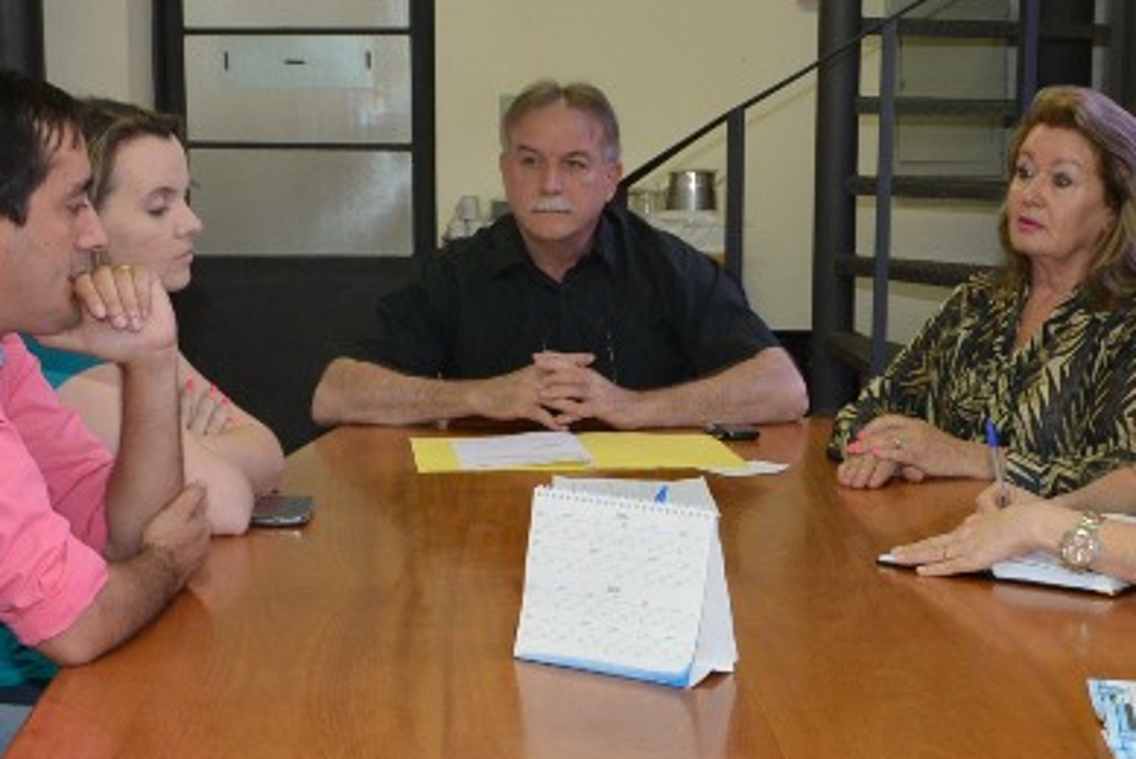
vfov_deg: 18.8
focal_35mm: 71
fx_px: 2242
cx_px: 672
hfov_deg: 28.4
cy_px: 704
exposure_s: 1/60
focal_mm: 18
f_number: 7.1
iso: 1000
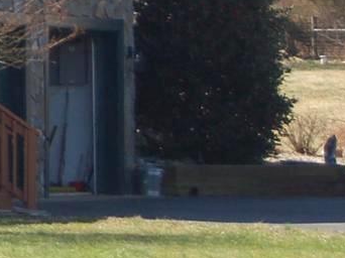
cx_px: -554
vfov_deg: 3.4
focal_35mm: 432
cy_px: -195
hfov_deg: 4.5
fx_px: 4303
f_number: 5.6
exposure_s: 1/500
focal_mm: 50
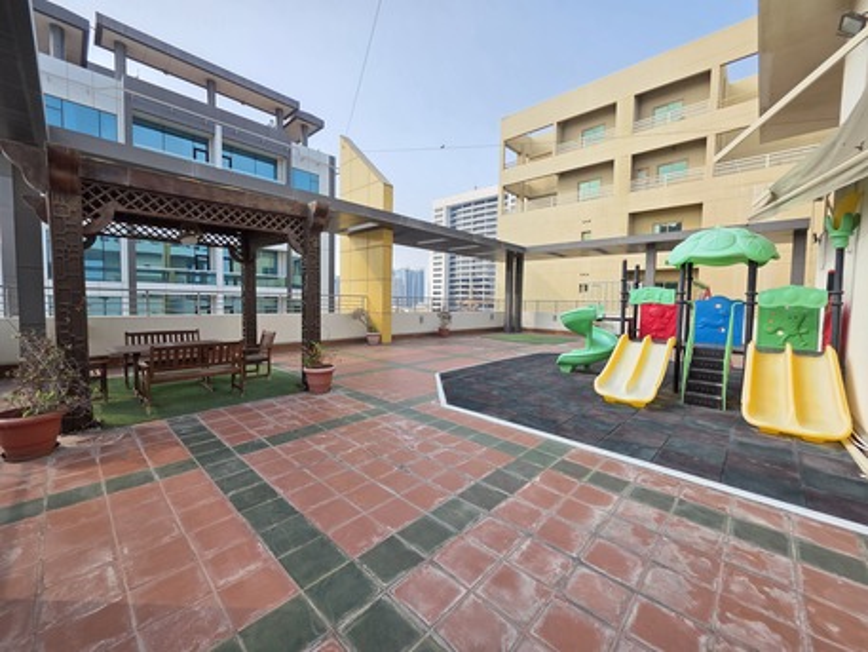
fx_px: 326
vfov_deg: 89.9
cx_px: 434
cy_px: 326
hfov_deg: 106.2
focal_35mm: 13
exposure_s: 1/986
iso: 40
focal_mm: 2.2
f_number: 1.9
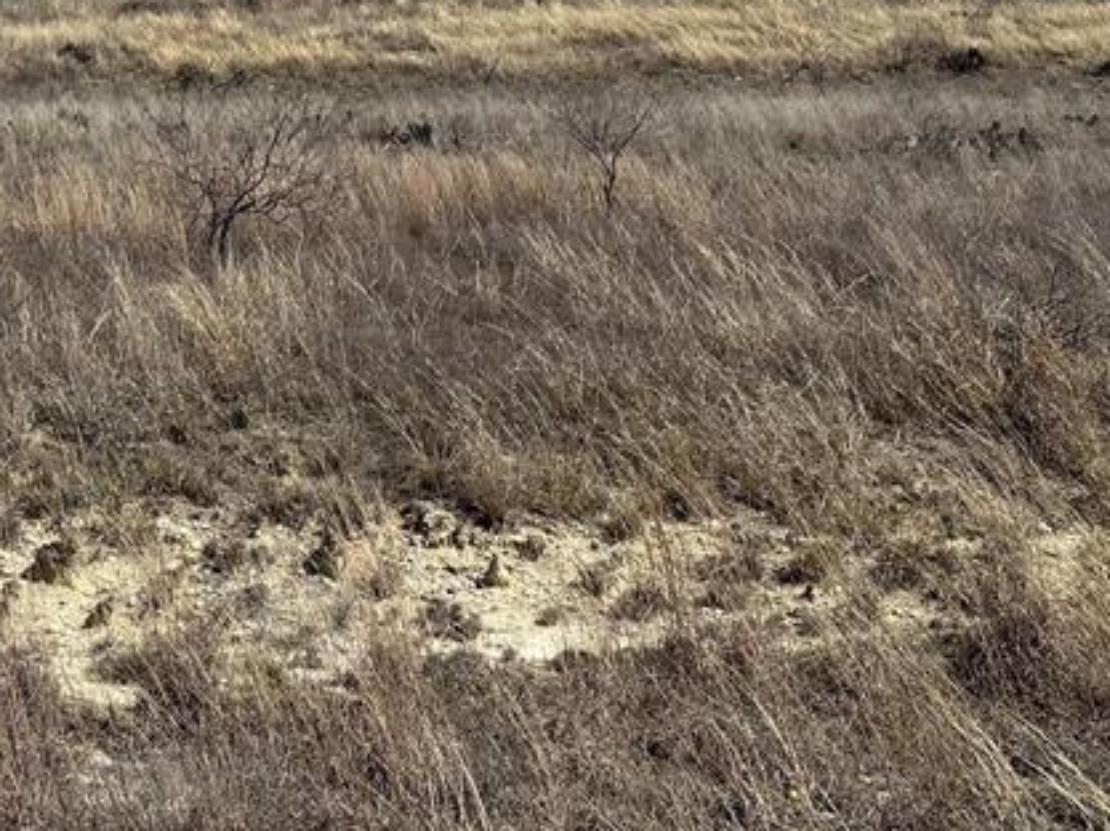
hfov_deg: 30.6
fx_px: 1890
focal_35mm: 59
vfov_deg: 24.3
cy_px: 133
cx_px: 19
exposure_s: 1/7042
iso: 80
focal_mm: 6.86
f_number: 1.78
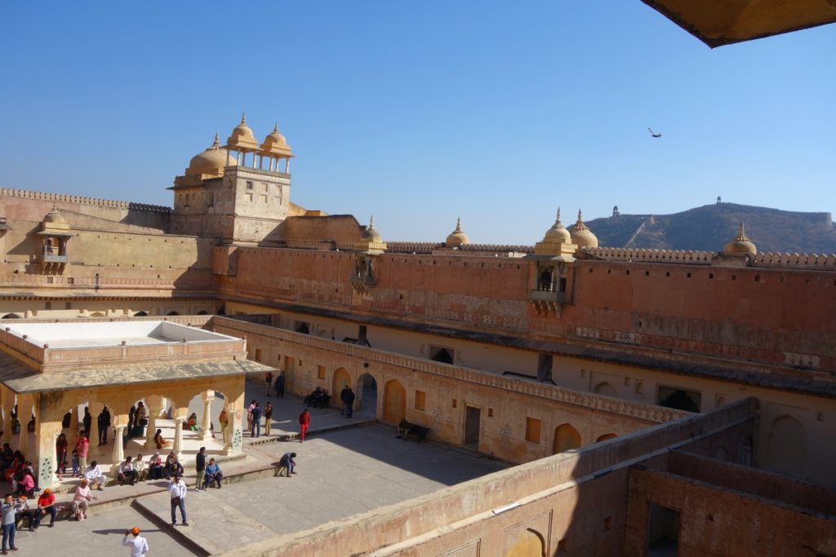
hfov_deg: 65.5
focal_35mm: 28
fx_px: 650
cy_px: 278
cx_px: 418
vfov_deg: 46.4
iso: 125
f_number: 5.6
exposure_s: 1/640
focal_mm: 10.4
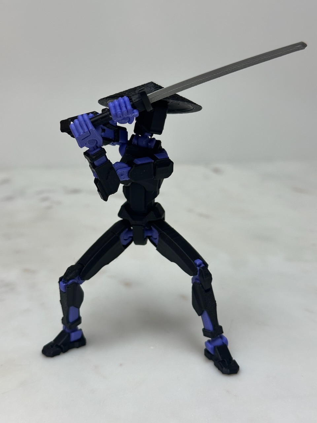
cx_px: 158
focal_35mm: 48
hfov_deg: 30.3
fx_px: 586
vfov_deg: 39.7
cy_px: 212
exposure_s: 1/120
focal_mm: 6.86
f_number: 1.78
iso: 125
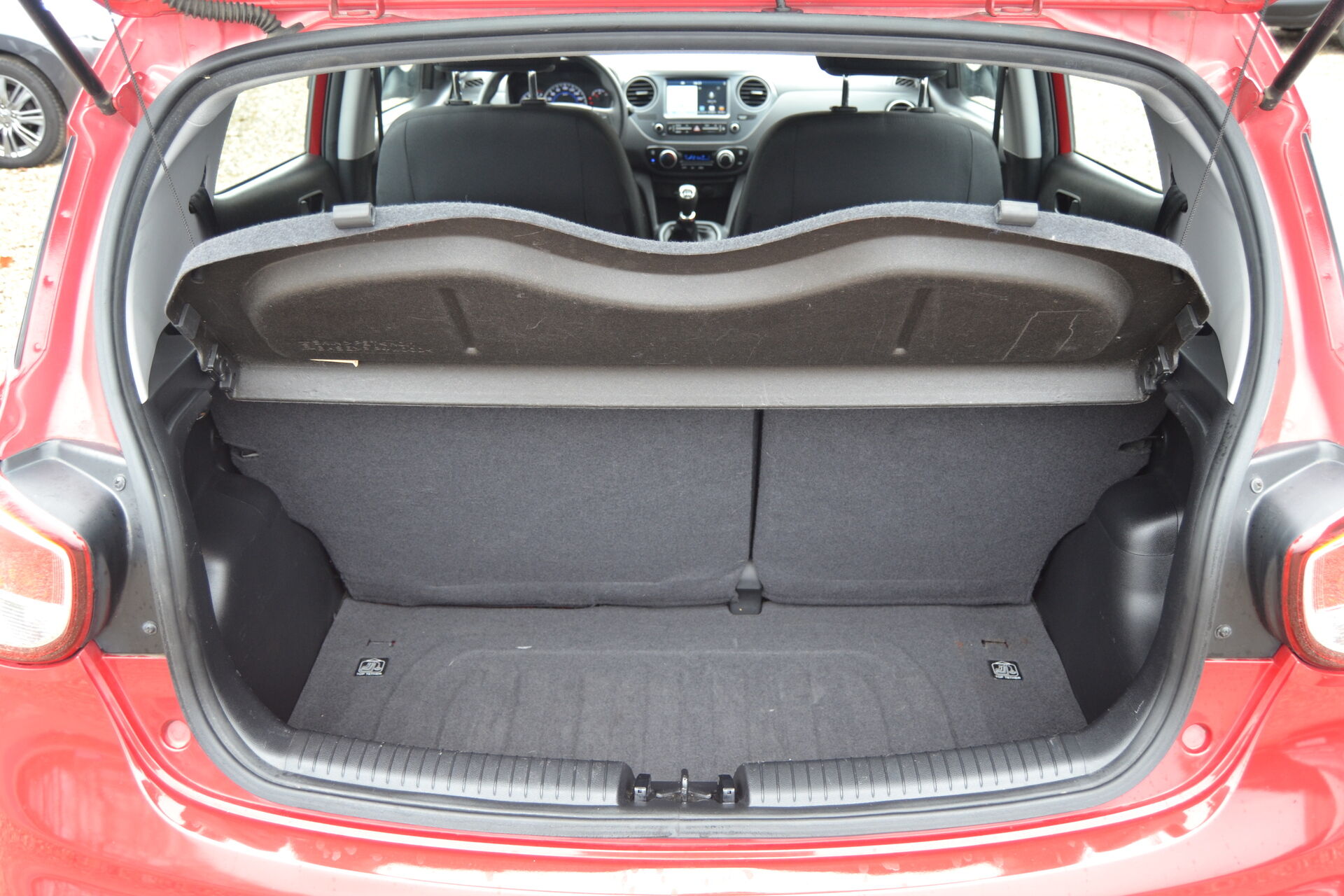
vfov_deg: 45.7
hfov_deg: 64.6
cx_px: 672
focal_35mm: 28
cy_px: 448
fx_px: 1064
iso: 400
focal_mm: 19
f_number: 4
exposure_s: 1/60
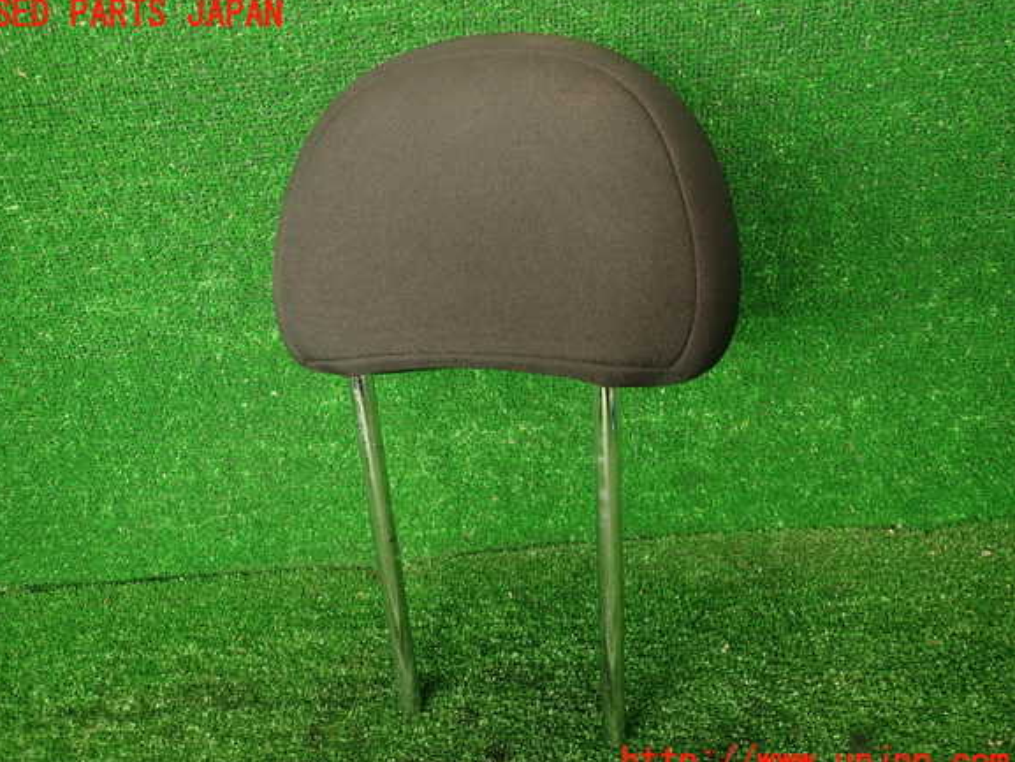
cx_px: 491
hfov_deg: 67.3
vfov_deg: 53.1
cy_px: 389
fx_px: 763
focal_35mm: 26
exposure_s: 1/60
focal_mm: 4.5
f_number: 2
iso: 125
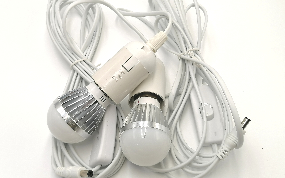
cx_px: 135
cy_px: 76
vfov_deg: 31.9
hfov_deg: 49.3
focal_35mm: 40
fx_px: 311
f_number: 1.8
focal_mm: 5.3
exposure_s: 1/183
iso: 50
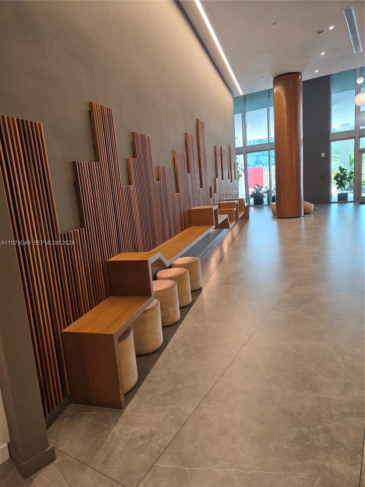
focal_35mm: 23
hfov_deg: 58.9
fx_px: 323
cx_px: 182
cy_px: 244
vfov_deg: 73.9
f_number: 1.8
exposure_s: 1/120
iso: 125
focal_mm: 5.4
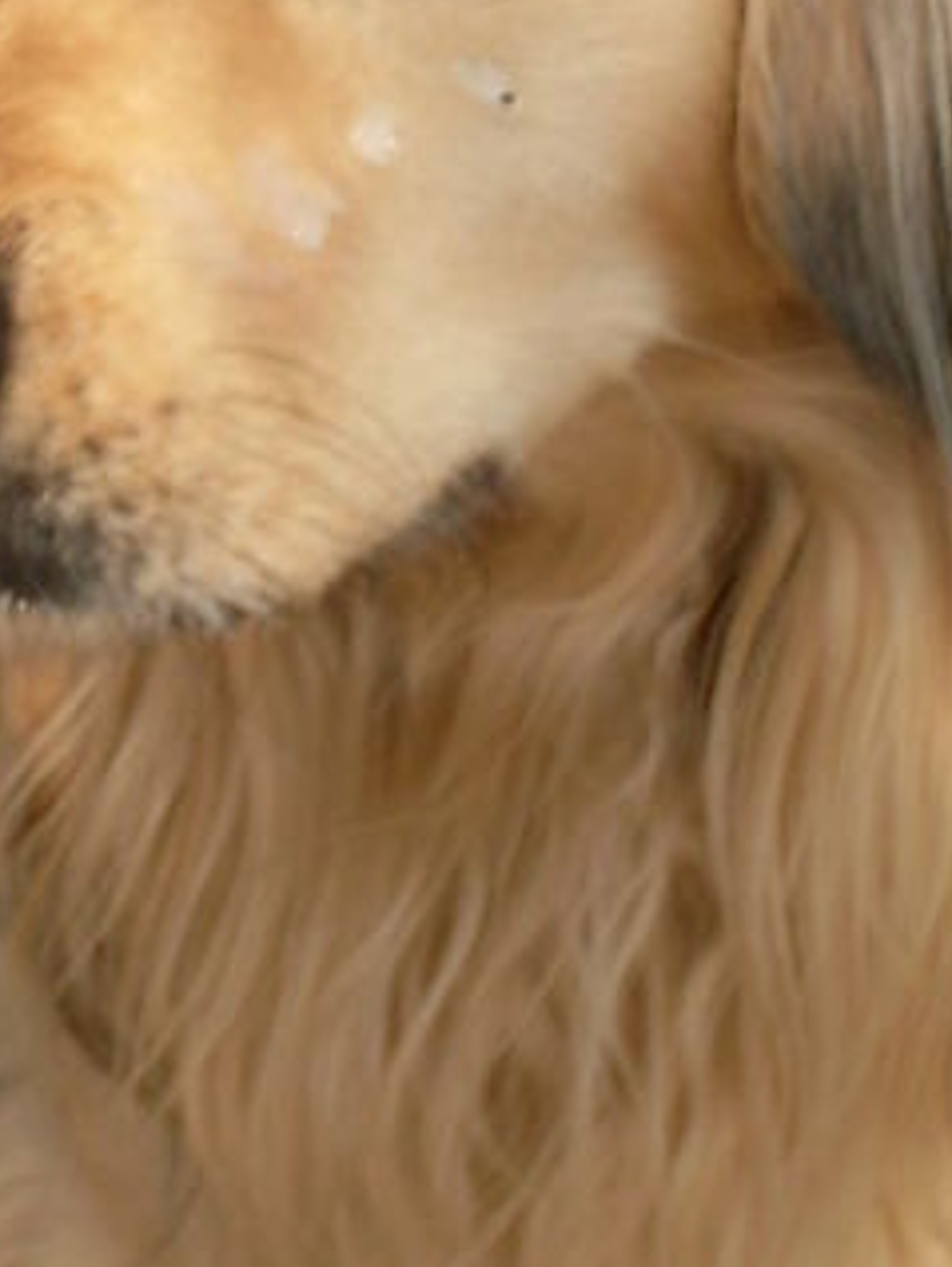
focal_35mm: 334
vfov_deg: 5.9
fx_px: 12231
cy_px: 560
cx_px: 355
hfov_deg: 4.5
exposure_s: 1/30
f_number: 5.2
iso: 80
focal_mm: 18.9
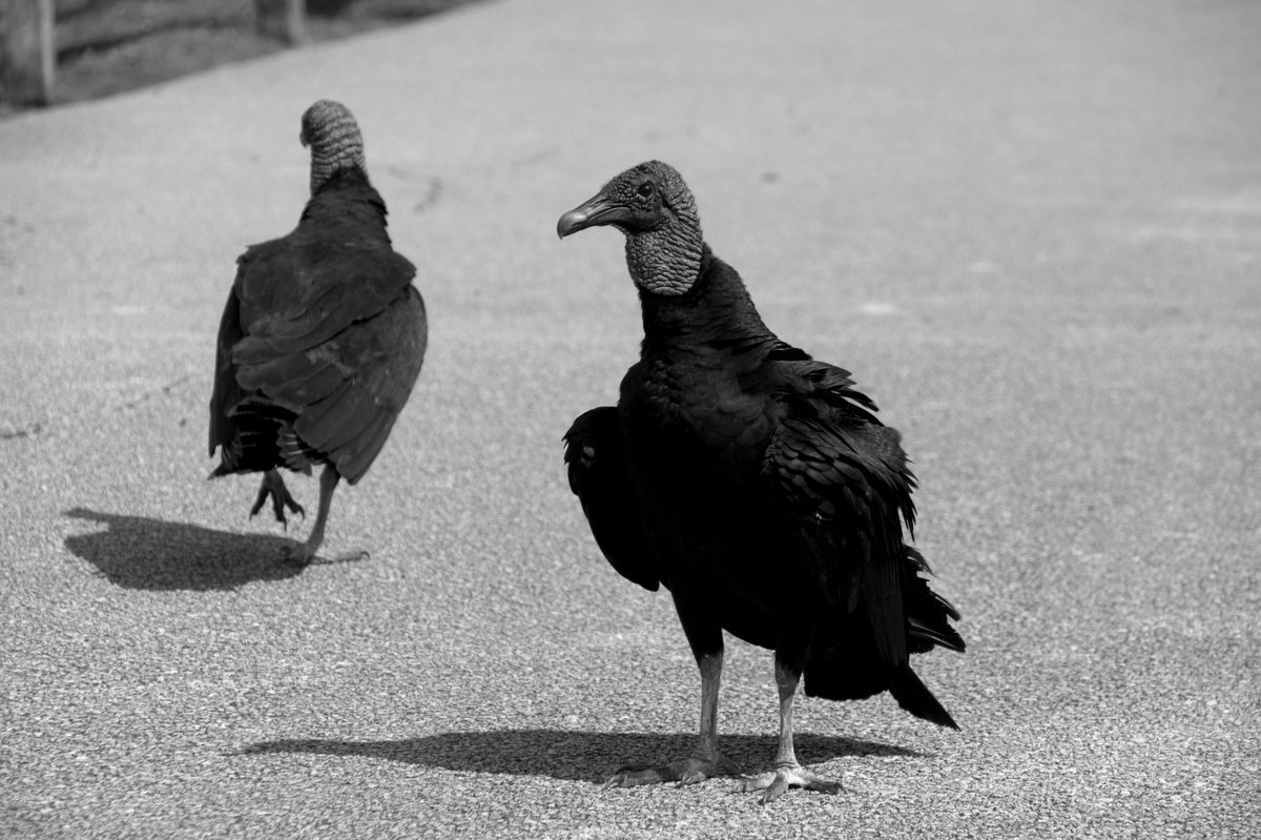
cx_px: 630
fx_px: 7352
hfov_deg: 9.8
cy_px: 420
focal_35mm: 210
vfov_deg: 6.5
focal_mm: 140
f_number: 8
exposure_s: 1/640
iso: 200
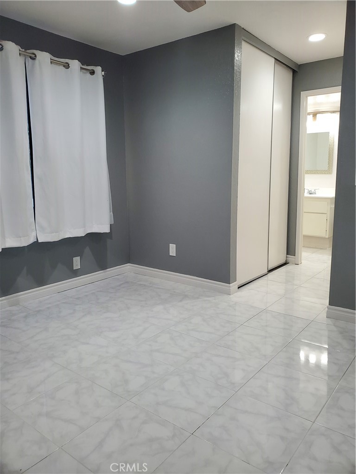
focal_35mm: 26
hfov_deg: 53.1
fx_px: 357
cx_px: 178
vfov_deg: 67.3
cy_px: 237
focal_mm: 4.3
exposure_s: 1/120
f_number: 2.4
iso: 250
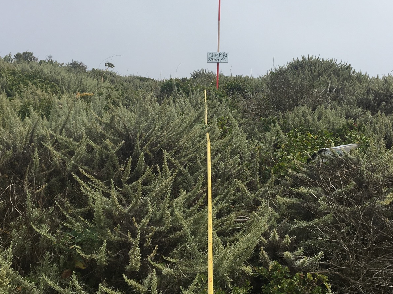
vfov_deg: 29.6
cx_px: 198
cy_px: 112
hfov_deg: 38.9
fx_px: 556
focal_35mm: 49
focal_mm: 4.15
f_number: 2.2
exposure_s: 1/2079
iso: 25
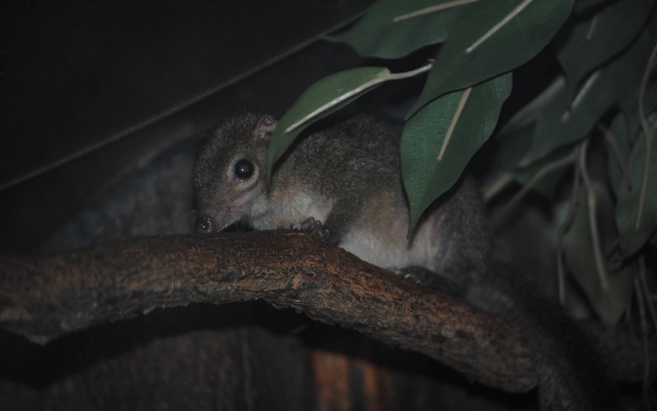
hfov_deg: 13.0
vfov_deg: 8.1
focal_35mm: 162
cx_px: 330
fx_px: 2892
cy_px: 198
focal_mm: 105
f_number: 4.5
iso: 200
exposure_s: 1/60
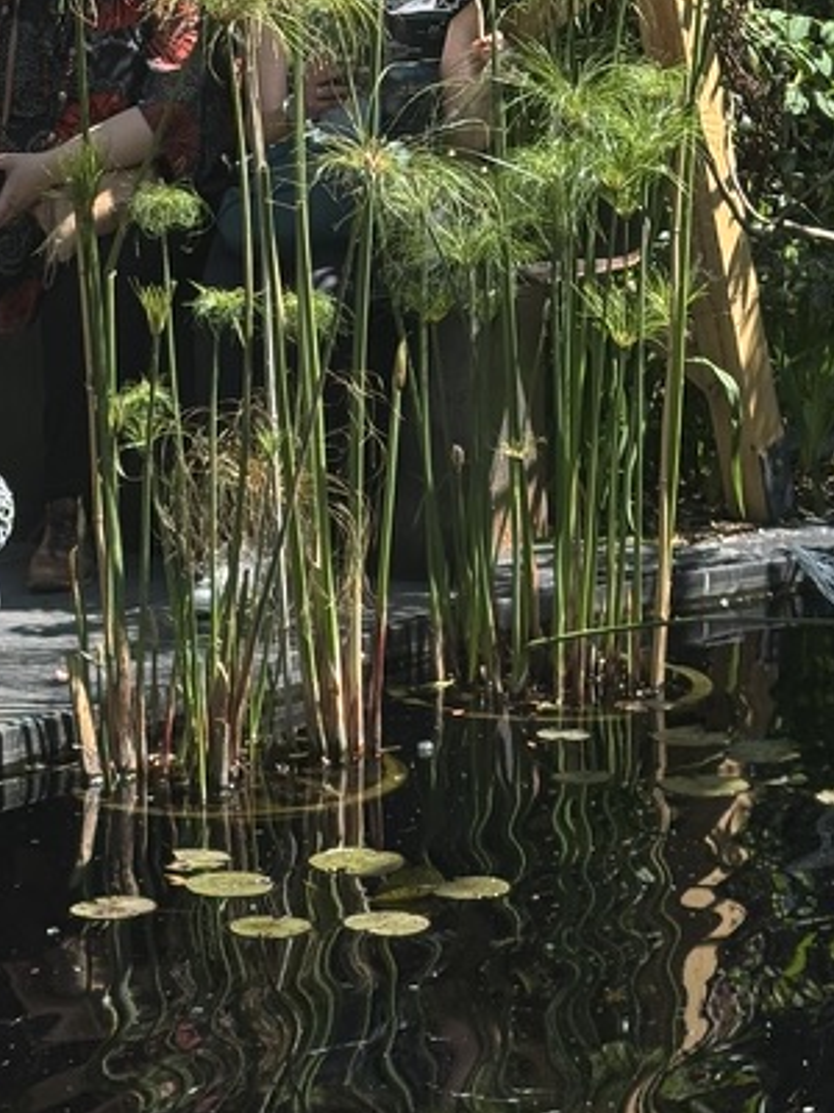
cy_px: 946
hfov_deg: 11.1
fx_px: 4272
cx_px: 89
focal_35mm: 133
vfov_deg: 14.7
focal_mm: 5.96
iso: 32
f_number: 1.6
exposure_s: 1/988
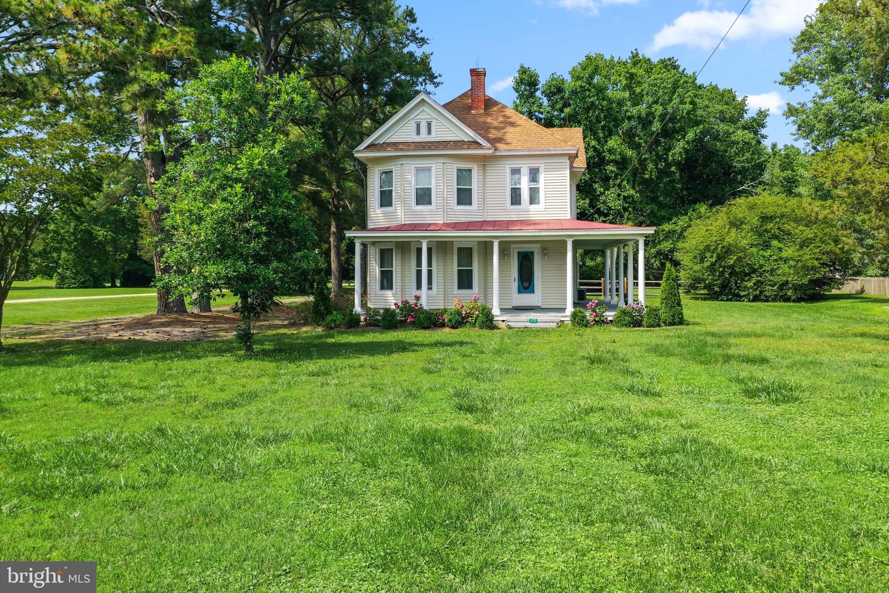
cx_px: 444
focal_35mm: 28
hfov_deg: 65.5
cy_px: 296
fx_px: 691
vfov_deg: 46.4
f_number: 3.5
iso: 100
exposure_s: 1/50
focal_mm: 10.26
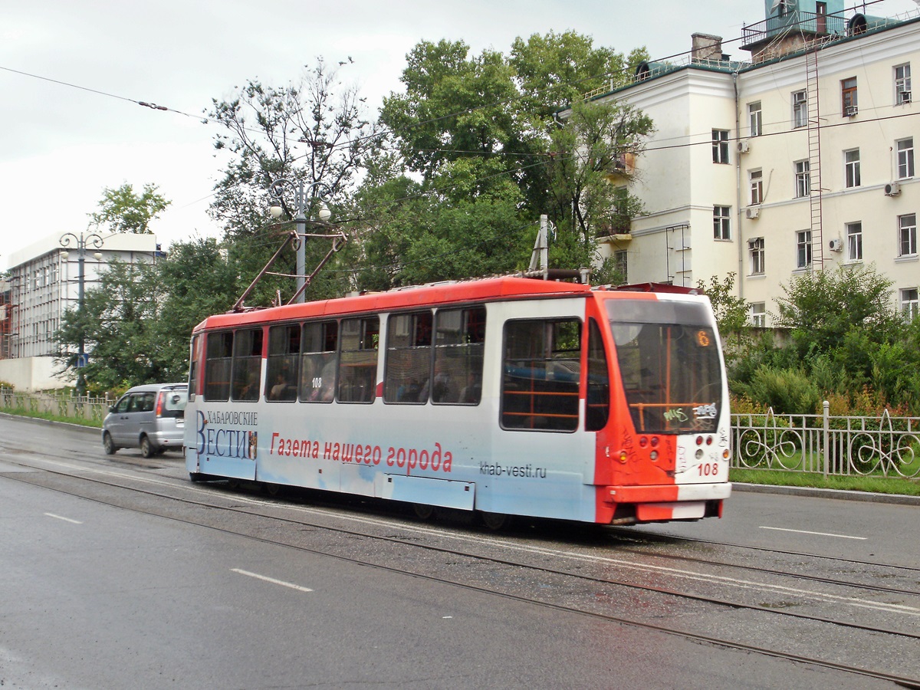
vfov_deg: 28.0
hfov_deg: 36.8
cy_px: 345
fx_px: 1382
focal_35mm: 52
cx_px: 460
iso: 100
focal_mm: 9.1
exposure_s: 1/125
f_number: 4.4
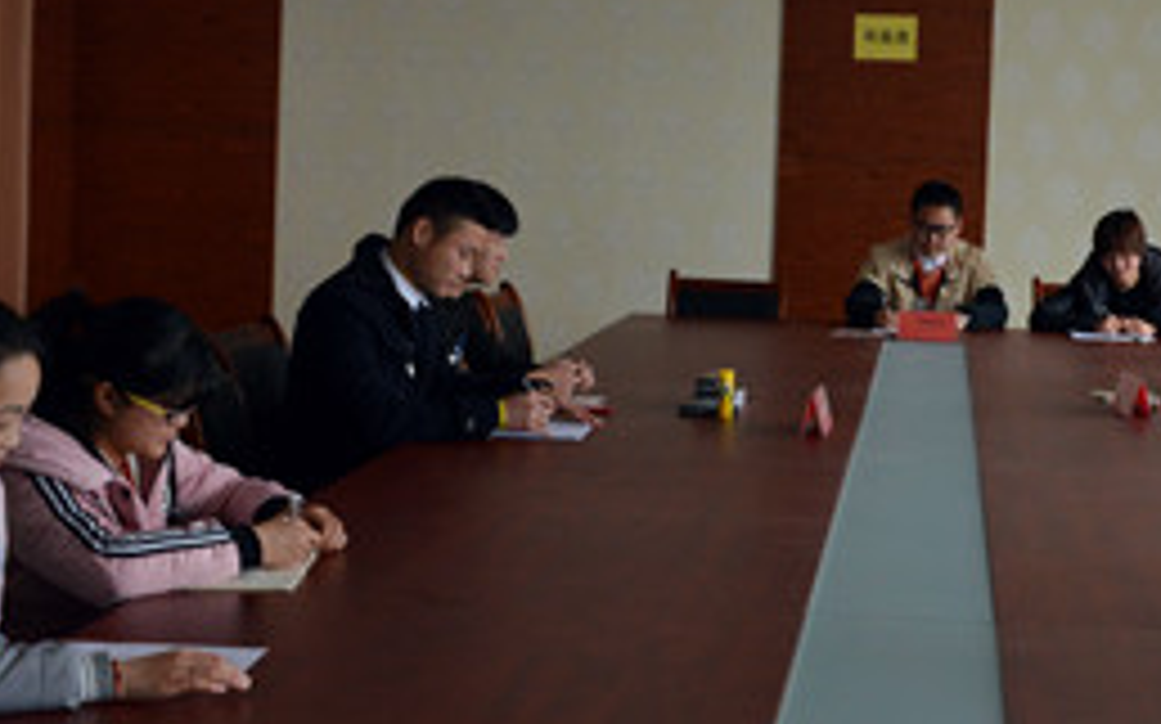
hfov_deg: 30.6
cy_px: 256
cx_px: 1048
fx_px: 2024
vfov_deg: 20.2
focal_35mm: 64
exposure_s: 1/100
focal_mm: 18
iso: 400
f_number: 5
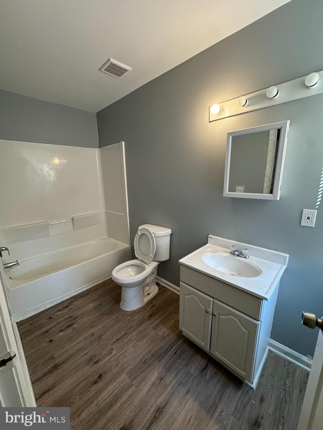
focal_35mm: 14
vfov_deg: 102.1
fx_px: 174
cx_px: 162
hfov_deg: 85.7
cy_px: 215
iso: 200
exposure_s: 1/60
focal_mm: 2.22
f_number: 2.2
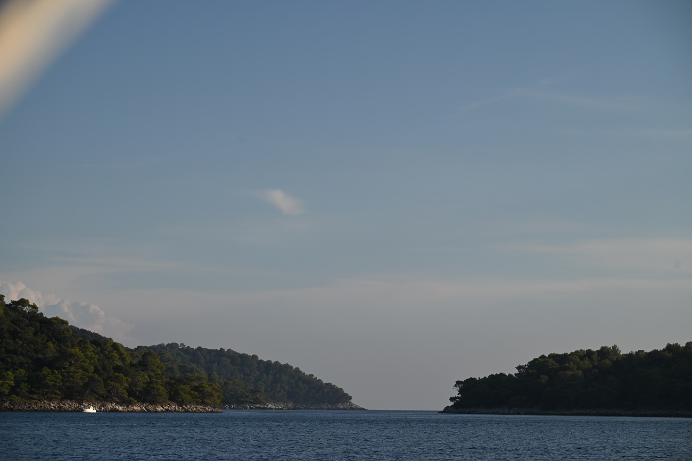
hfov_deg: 20.0
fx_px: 1961
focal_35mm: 102
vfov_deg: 13.4
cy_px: 230
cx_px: 346
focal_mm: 102
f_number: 7.1
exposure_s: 1/800
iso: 100
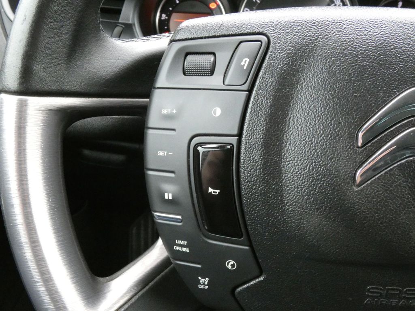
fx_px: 420
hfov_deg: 52.6
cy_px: 156
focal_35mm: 35
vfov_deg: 40.7
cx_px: 208
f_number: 5.6
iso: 1600
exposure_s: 1/40
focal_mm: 6.2
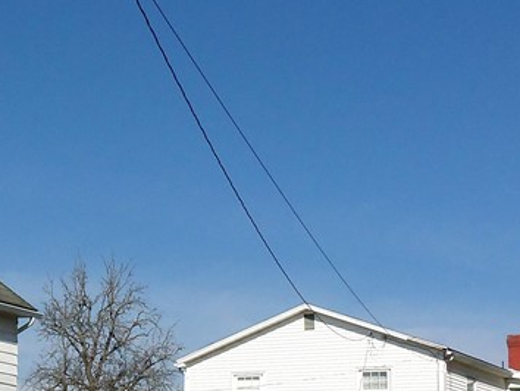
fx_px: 1608
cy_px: 315
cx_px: -97
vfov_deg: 13.8
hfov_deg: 17.5
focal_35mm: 107
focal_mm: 6.7
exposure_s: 1/320
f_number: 9.2
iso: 64
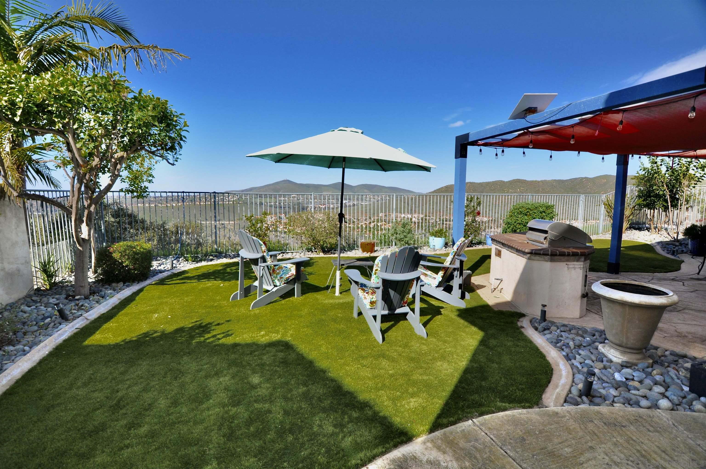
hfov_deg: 95.1
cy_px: 234
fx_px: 323
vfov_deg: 71.9
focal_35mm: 16
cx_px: 353
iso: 200
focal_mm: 11
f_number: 7.1
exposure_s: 1/200
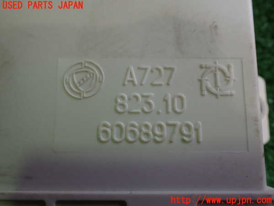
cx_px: 137
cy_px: 103
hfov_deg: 60.0
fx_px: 237
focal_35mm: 30
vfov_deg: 46.8
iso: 160
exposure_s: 1/125
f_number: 2.3
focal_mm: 5.4
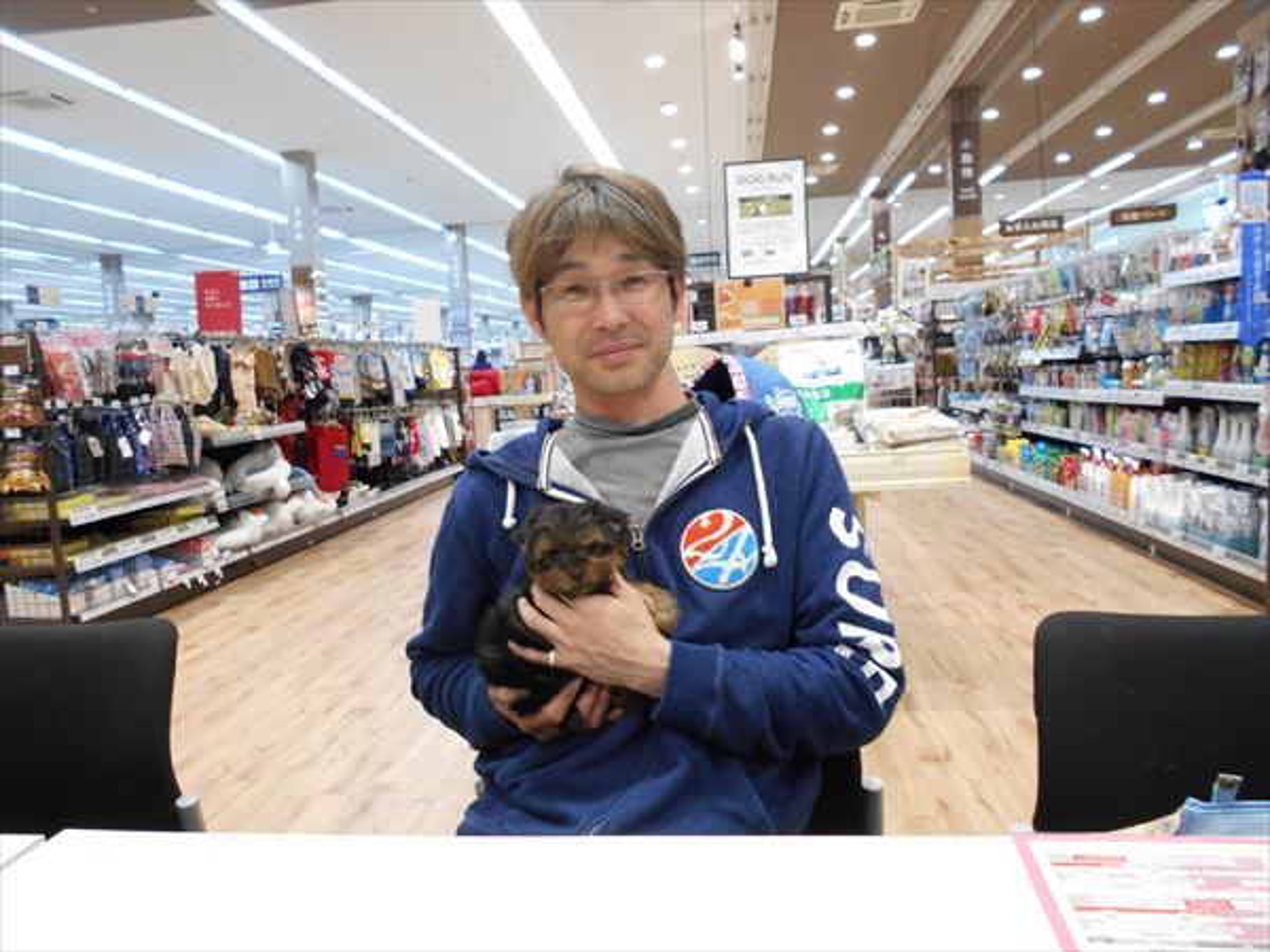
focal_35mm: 26
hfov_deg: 67.3
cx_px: 635
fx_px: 954
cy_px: 476
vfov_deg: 53.1
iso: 220
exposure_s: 1/30
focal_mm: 4.6
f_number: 3.2
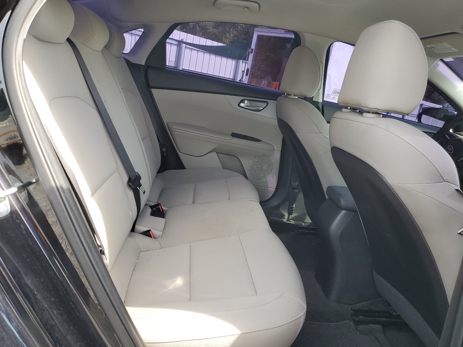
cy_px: 174
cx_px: 232
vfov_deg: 53.1
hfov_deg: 67.3
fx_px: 348
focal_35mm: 26
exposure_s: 1/185
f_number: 1.5
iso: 50
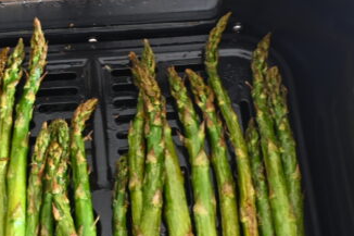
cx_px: 93
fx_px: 629
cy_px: 225
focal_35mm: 64
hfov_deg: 31.0
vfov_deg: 20.7
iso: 200
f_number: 6.3
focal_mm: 19.5
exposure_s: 1/5
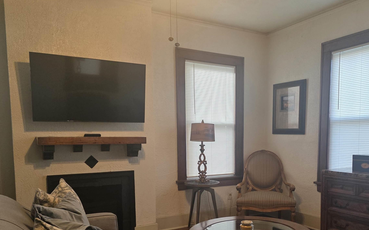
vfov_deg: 37.6
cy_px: 167
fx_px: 332
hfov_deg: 57.8
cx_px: 218
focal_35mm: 33
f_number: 1.7
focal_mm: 6.3
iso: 200
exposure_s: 1/120
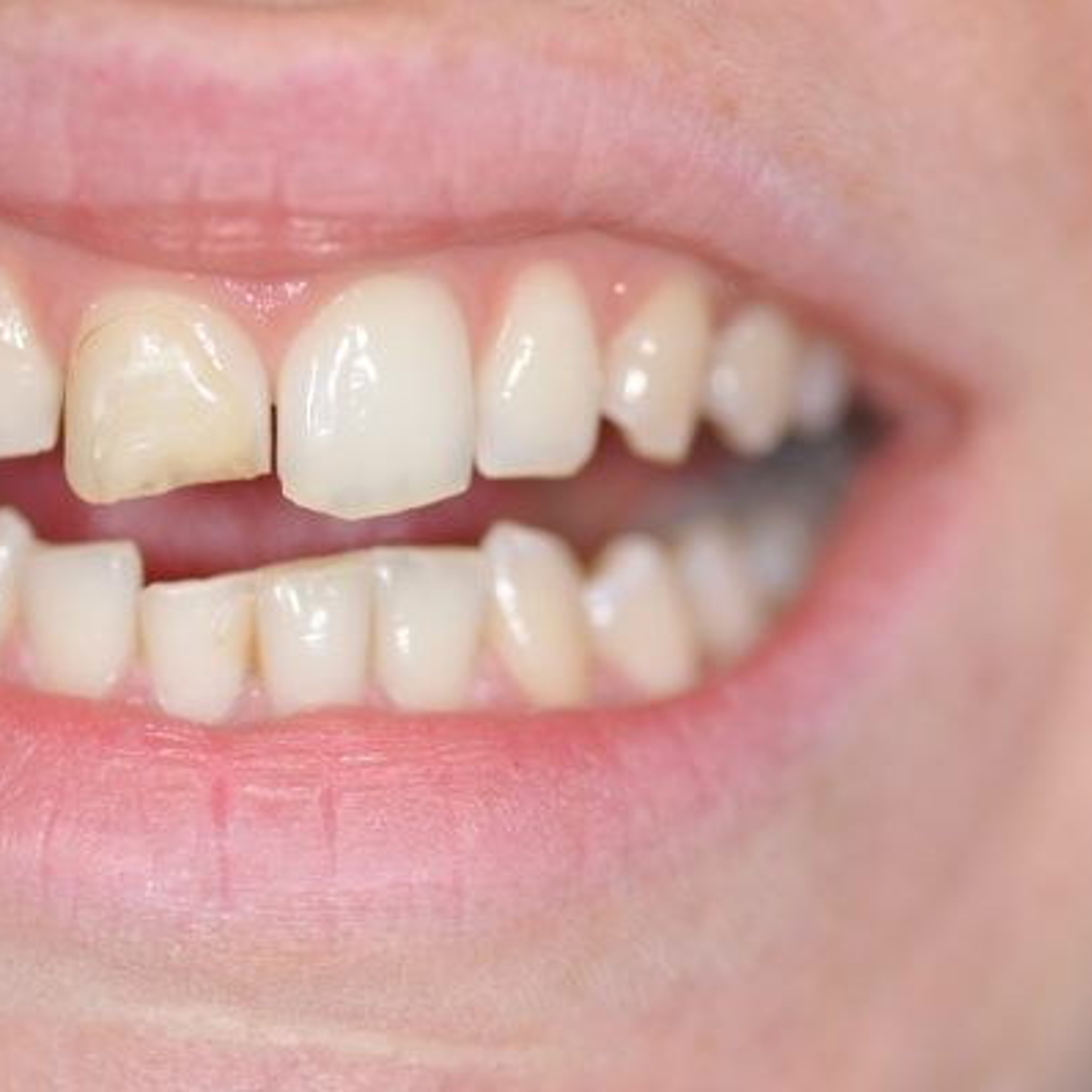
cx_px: 288
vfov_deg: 10.1
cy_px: 546
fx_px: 6174
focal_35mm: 173
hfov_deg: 10.1
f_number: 4
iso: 200
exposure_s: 1/60
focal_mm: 90
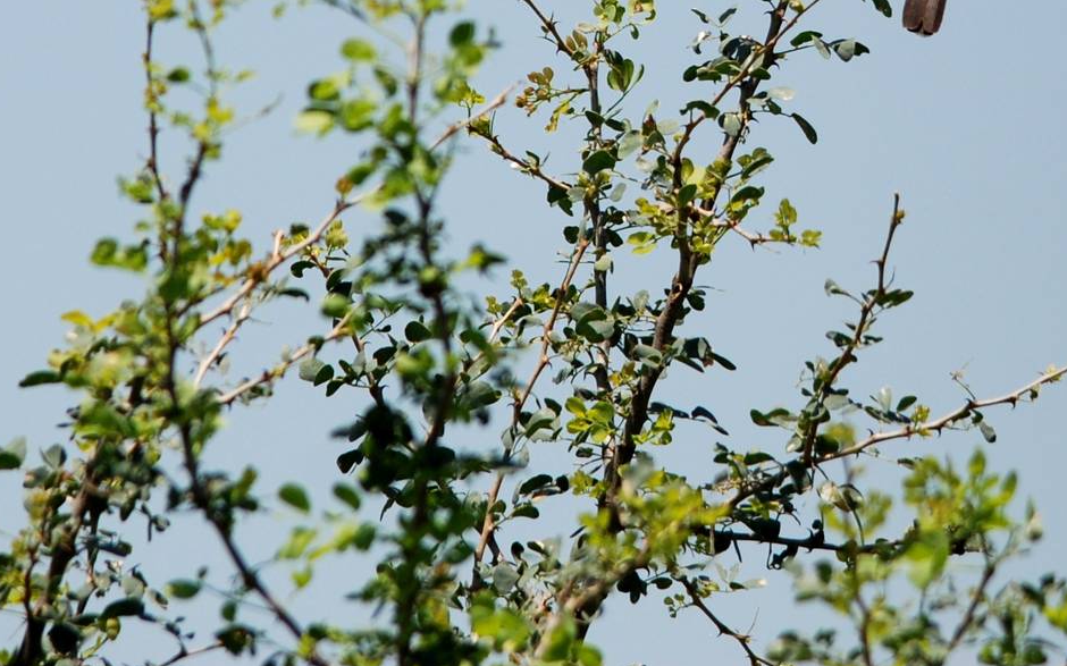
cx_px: 624
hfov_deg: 2.3
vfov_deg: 1.4
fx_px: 26514
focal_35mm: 912
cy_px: 80
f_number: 6.3
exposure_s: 1/1000
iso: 200
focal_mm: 350
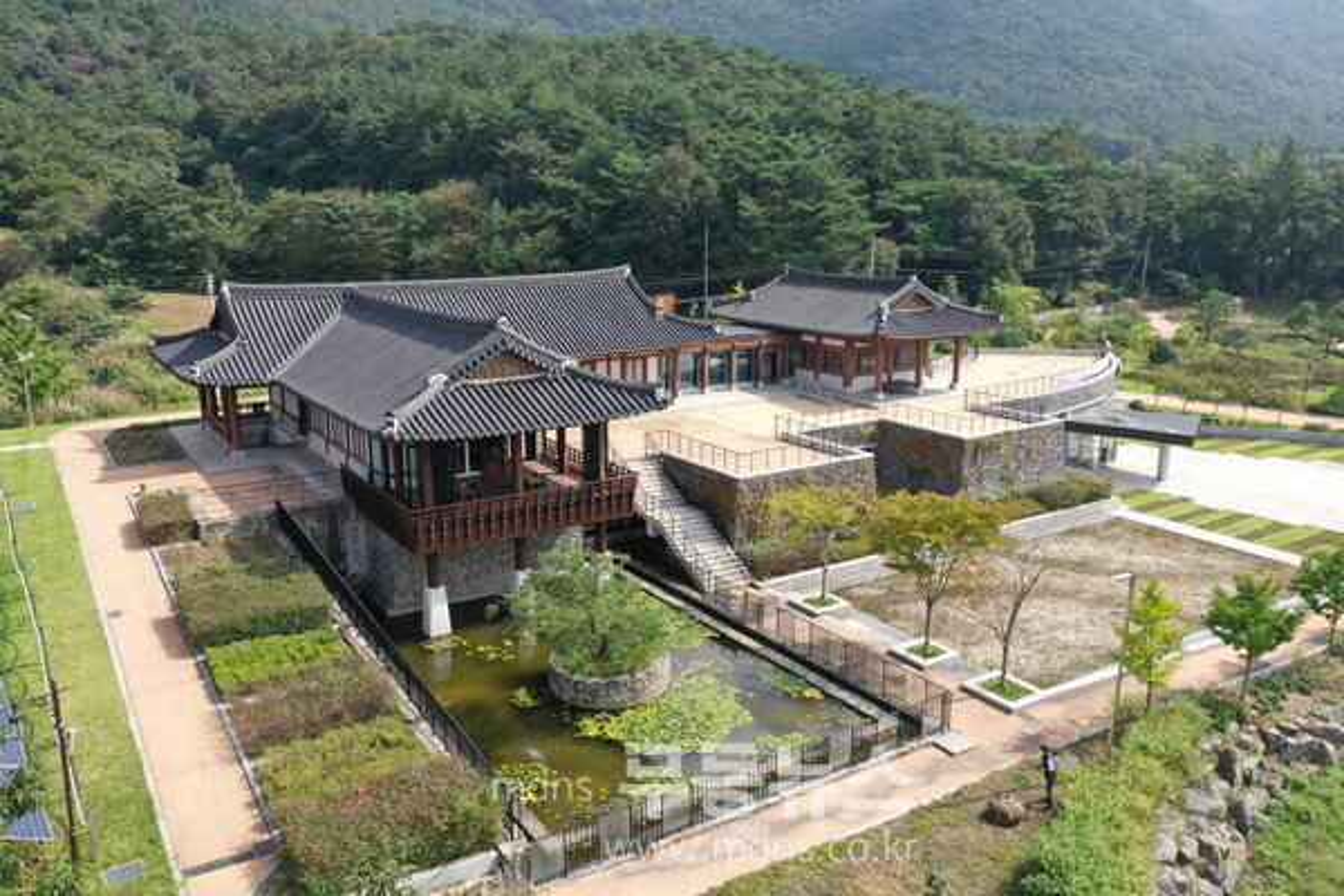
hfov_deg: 65.5
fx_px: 1045
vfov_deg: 46.4
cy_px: 448
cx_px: 672
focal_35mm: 28
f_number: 5
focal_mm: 10.26
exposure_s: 1/320
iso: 100
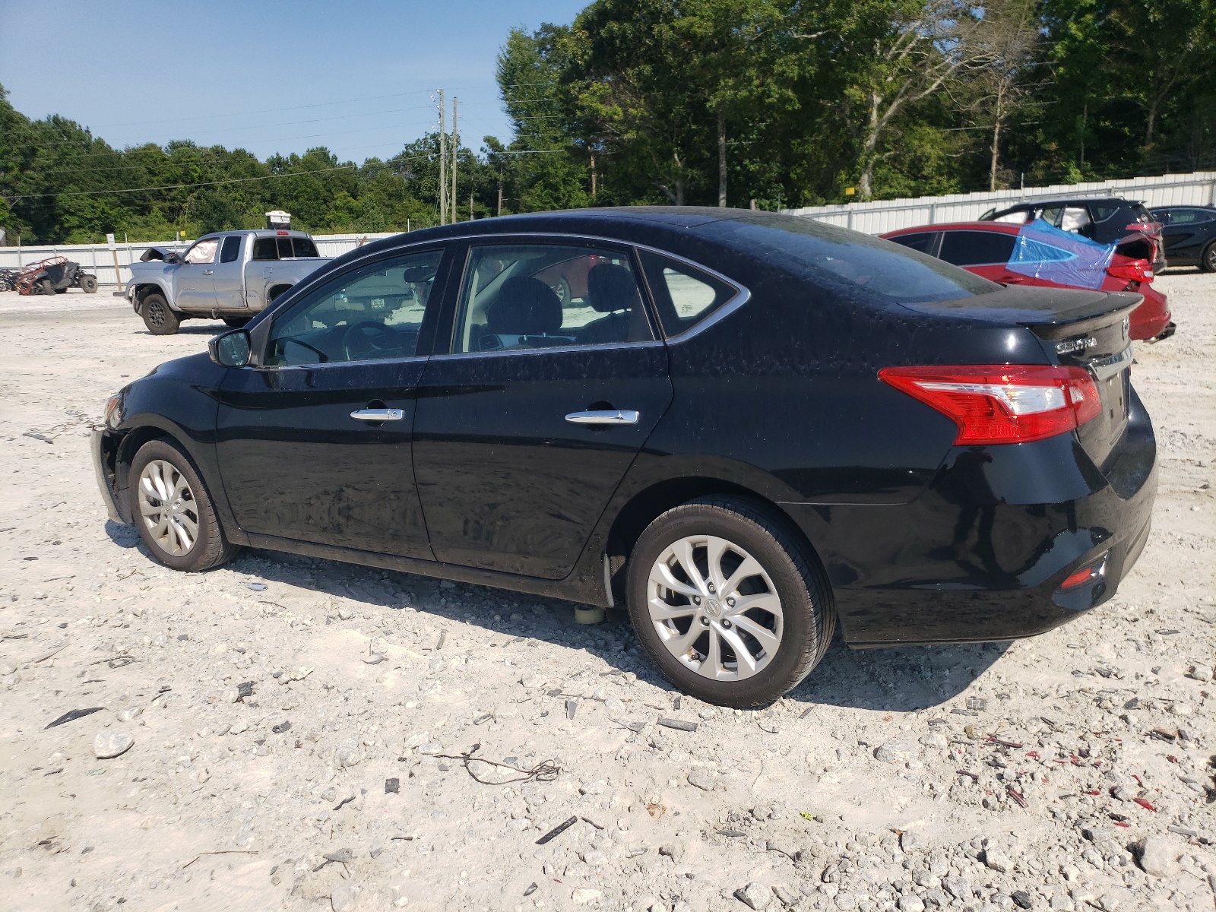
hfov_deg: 67.3
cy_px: 456
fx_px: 913
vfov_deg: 53.1
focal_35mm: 26
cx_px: 608
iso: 50
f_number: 1.5
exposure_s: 1/3333
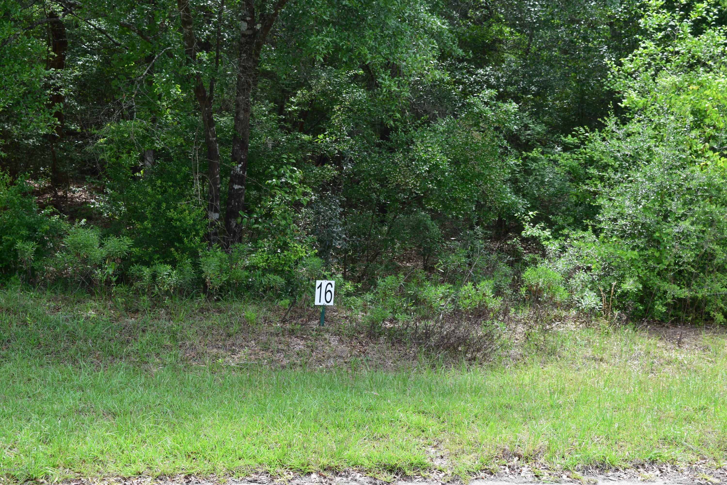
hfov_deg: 38.9
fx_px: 1030
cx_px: 364
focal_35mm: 51
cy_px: 242
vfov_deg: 26.5
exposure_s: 1/250
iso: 400
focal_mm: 34
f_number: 10
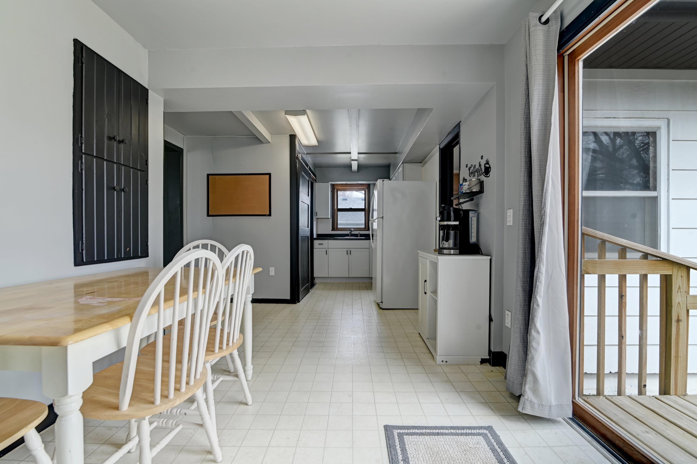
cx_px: 348
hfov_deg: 96.7
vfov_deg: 73.7
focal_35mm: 16
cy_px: 232
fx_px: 310
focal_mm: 16
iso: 100
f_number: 8
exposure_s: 1/30
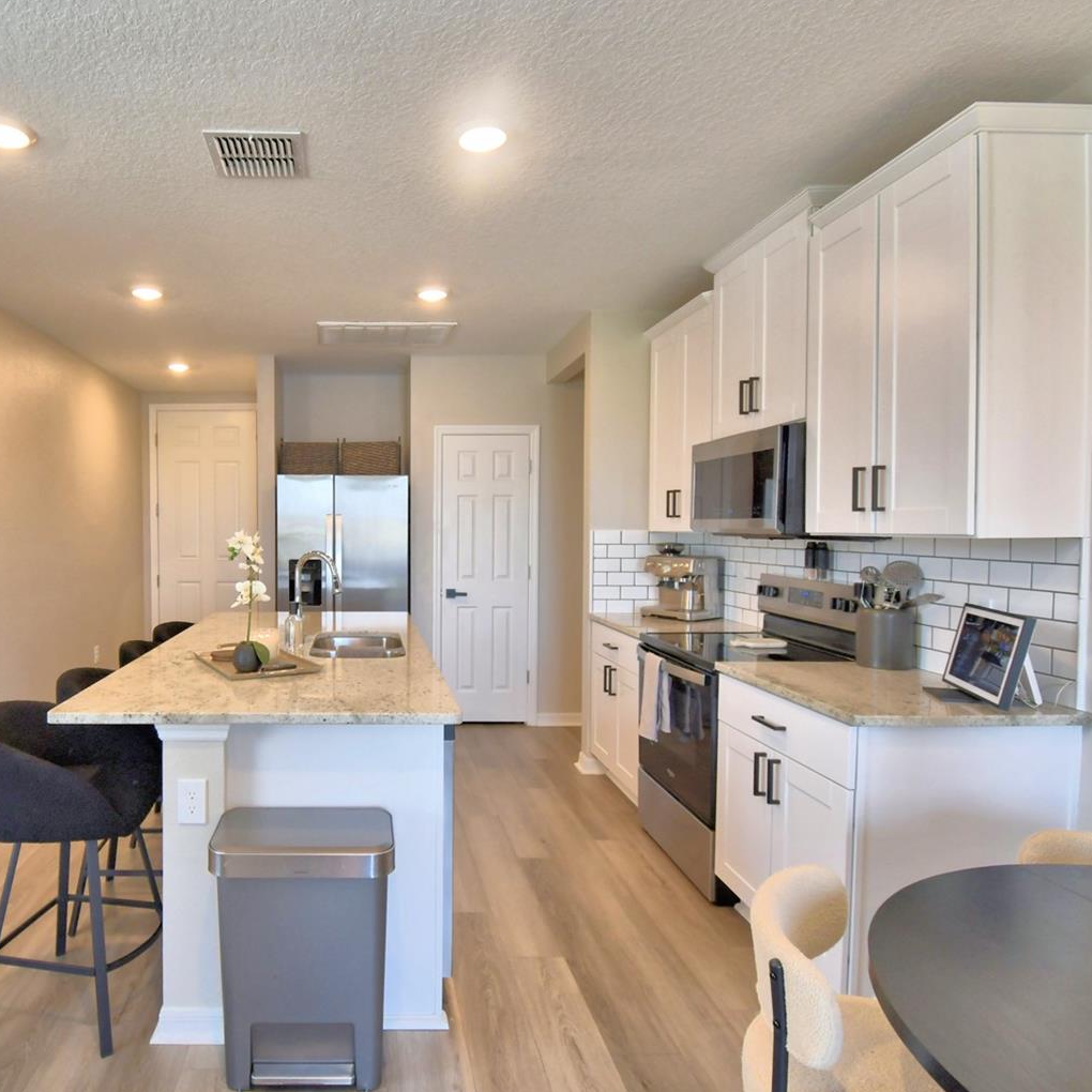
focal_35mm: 20
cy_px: 555
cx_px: 363
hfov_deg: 72.6
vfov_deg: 74.8
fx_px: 714
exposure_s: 1/60
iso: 400
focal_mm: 10
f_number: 4.5
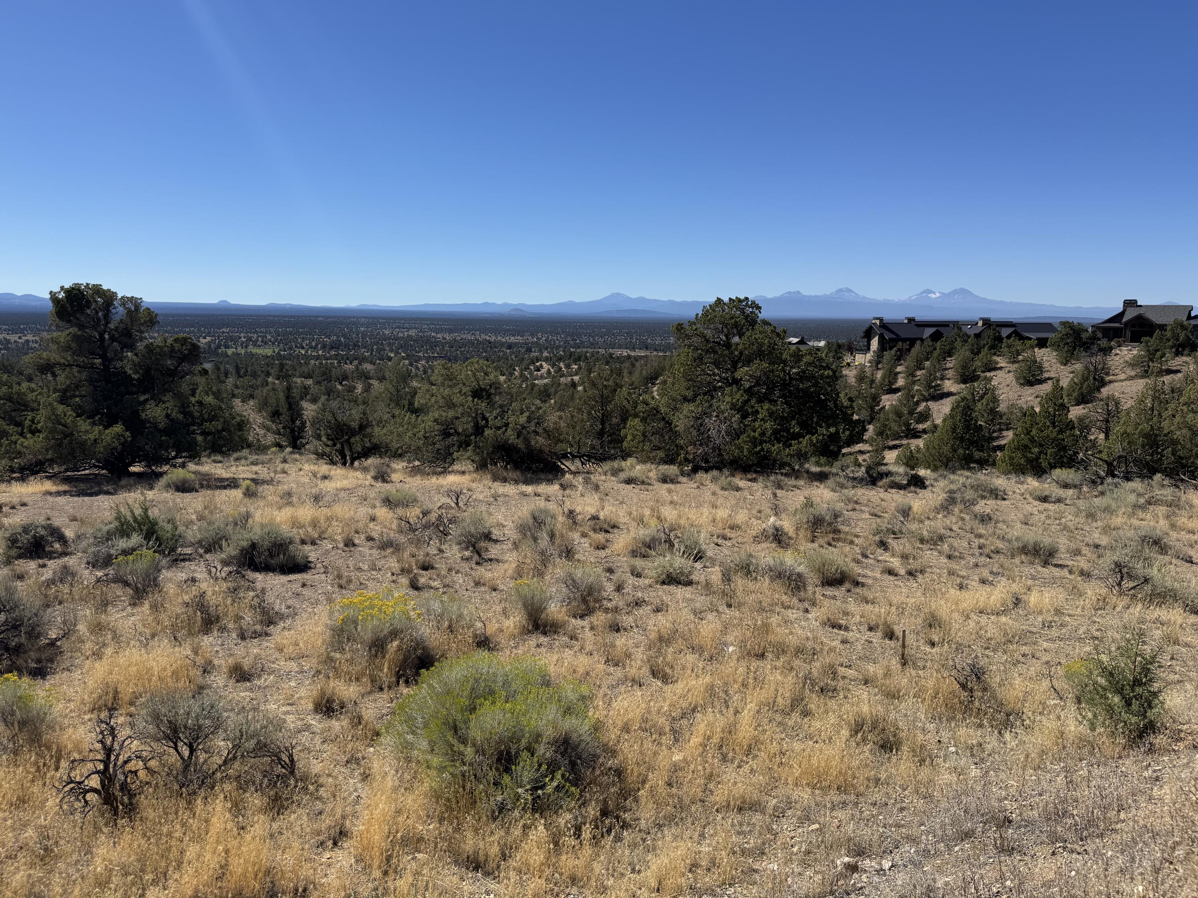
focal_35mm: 24
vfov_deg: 56.8
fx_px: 831
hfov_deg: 71.6
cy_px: 449
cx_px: 599
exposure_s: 1/5814
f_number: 1.78
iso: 80
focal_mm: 6.76
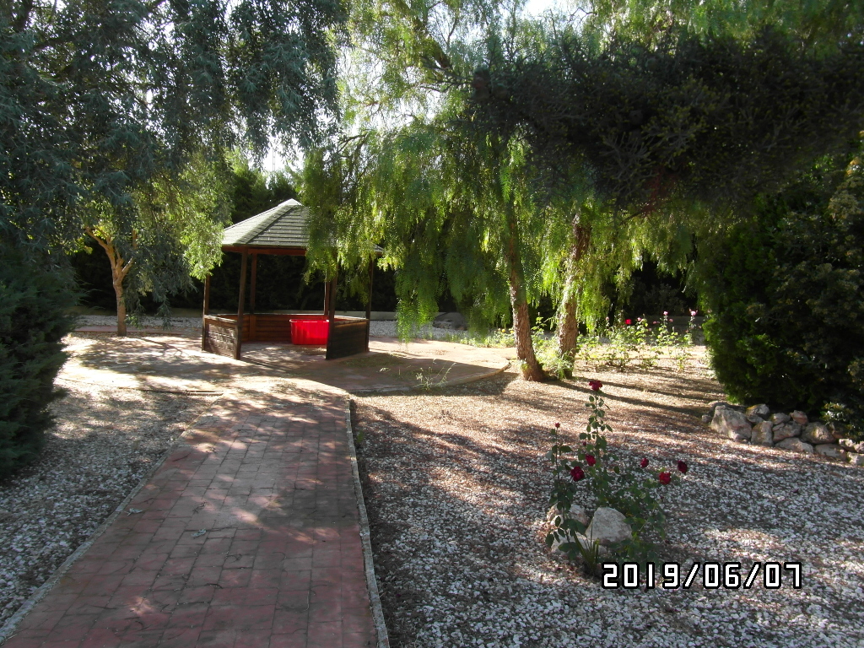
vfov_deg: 56.8
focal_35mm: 24
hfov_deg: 71.6
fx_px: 599
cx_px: 432
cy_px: 324
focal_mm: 4
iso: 80
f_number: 4.6
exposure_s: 1/60
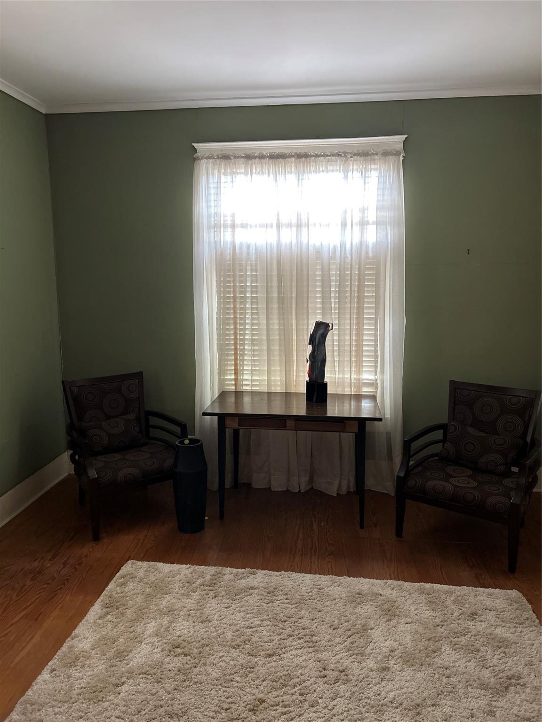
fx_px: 543
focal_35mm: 26
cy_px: 361
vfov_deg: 67.3
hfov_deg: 53.1
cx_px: 271
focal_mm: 5.7
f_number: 1.5
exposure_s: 1/60
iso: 400
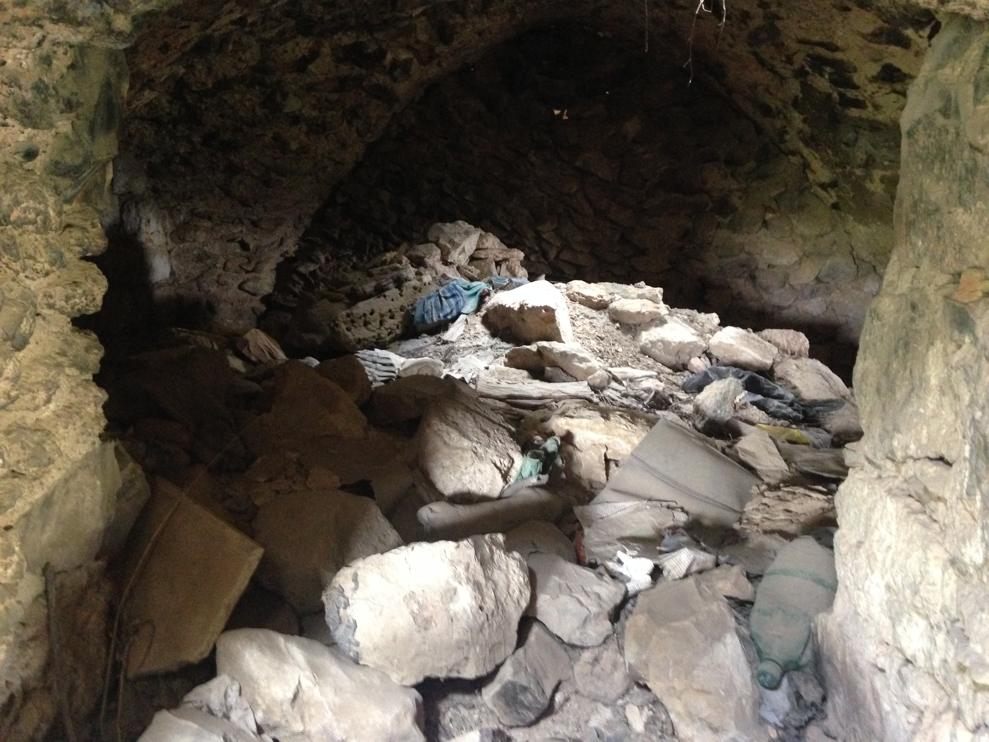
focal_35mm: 33
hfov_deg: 55.4
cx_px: 494
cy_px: 371
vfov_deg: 42.9
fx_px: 943
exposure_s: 1/15
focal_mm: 4.12
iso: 500
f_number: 2.4
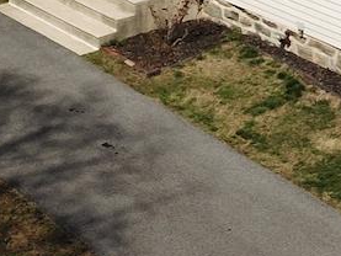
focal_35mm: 120
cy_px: -299
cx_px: 311
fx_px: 1183
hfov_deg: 16.2
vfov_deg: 11.0
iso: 100
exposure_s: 1/2237
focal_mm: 4.7
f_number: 2.2
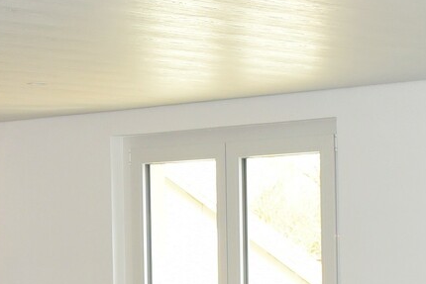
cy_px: 279
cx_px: -122
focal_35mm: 143
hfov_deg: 13.8
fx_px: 1693
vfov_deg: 9.5
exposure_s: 1/125
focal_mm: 24
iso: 640
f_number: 5.6
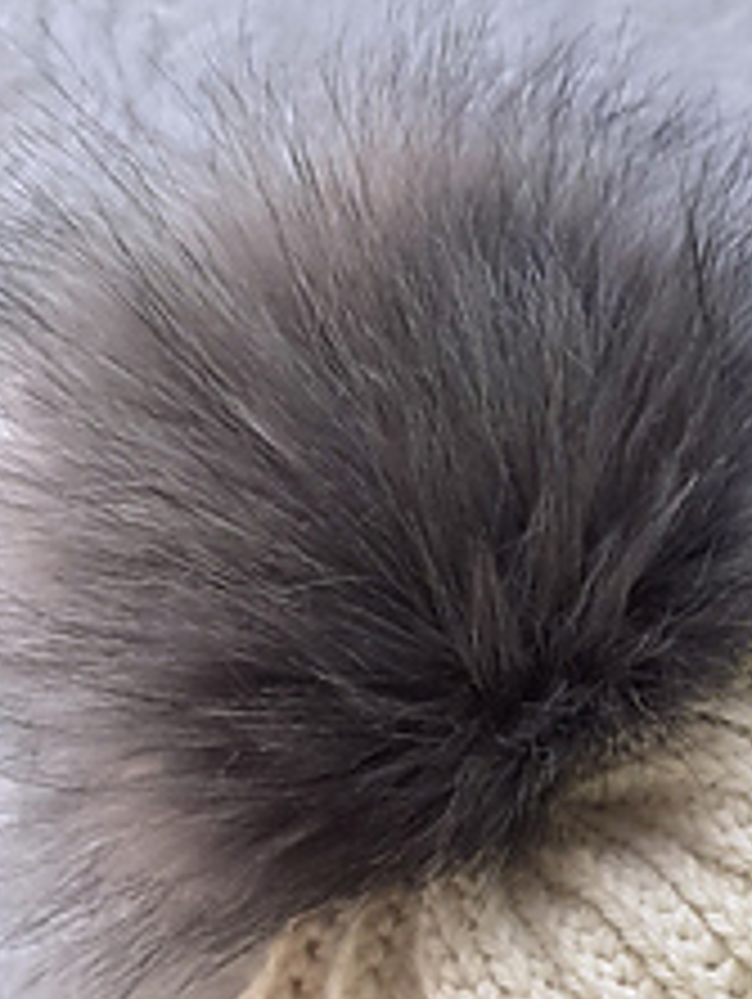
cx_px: 820
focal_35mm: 72
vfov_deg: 25.5
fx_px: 2082
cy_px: 1022
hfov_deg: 19.6
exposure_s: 1/50
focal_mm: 4.6
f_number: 2
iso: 80
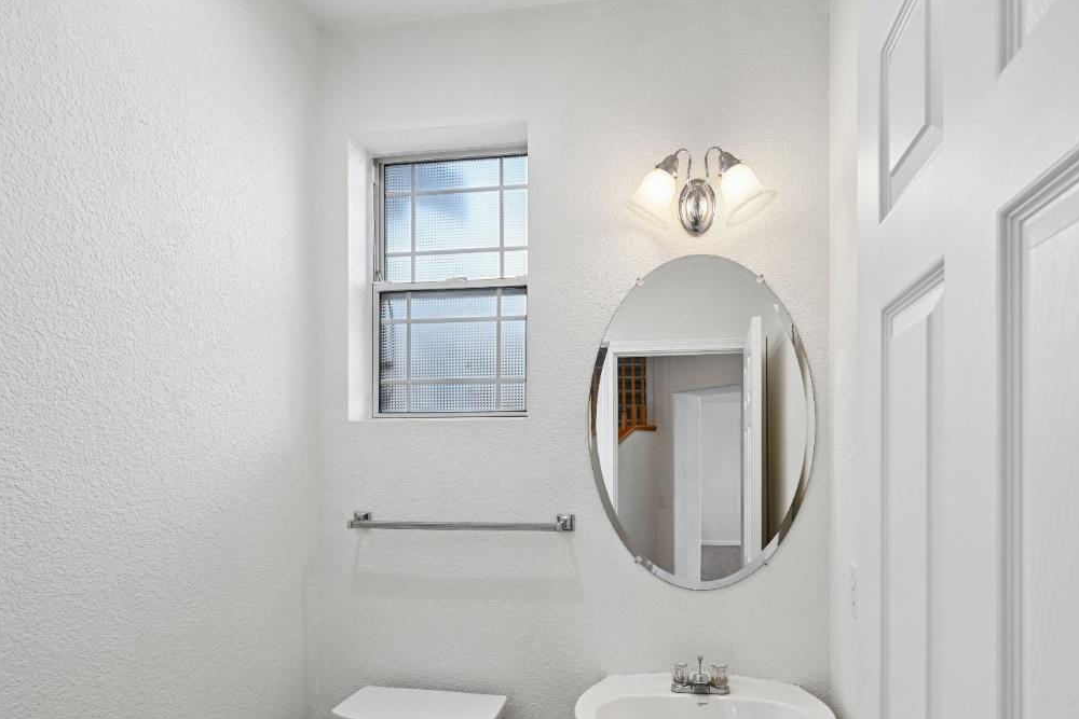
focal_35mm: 21
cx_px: 599
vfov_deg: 58.1
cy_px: 483
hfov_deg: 80.9
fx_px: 629
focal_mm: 14
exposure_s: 1/125
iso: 400
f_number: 8
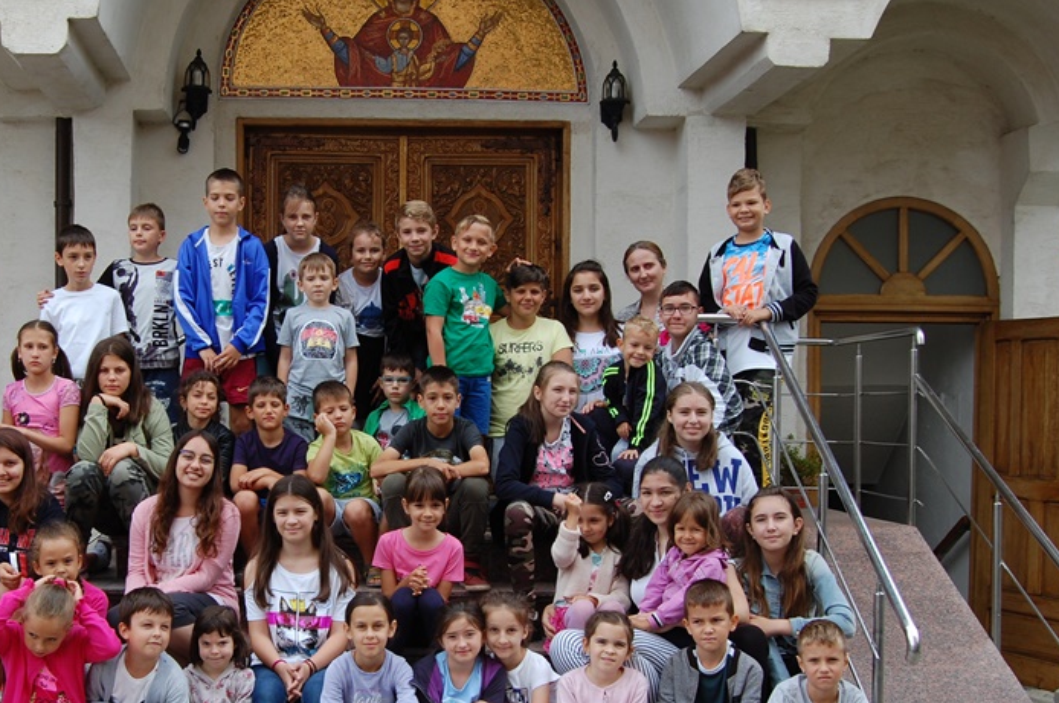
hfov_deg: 39.2
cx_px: 327
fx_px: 1461
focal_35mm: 50
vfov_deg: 26.9
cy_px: 457
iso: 200
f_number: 7.1
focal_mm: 23
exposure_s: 1/200
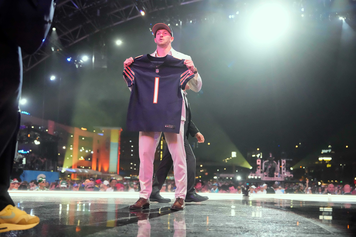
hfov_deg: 42.7
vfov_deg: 29.2
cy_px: 118
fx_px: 455
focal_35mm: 46
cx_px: 178
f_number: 2.8
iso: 12800
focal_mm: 46
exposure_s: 1/1250
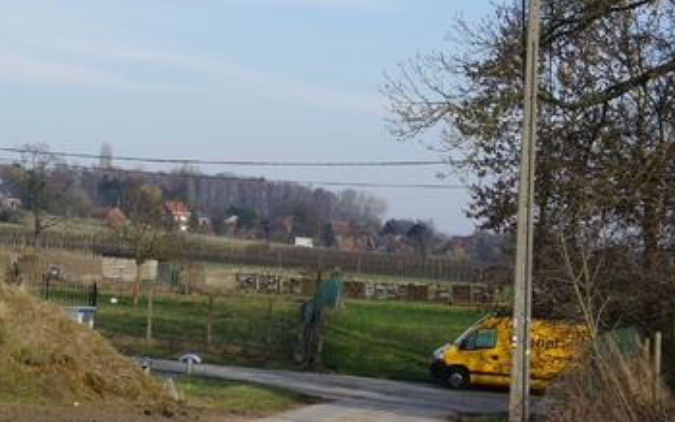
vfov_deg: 11.9
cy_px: 109
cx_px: 108
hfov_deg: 18.7
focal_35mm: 110
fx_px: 2024
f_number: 13
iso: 200
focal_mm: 42
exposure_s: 1/160
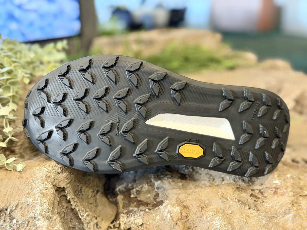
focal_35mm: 48
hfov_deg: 39.7
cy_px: 115
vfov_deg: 30.3
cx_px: 154
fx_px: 426
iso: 400
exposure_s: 1/33
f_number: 1.78
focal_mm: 6.76
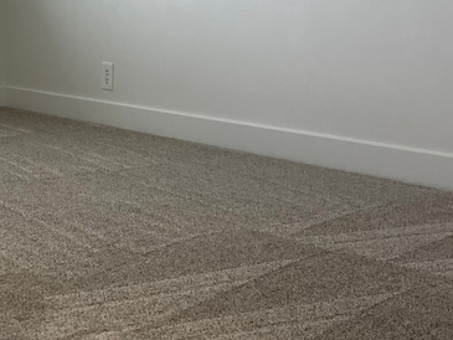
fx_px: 956
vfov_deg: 19.9
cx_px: -79
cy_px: 55
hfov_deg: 24.4
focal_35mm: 73
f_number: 1.6
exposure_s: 1/120
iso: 100
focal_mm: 5.1
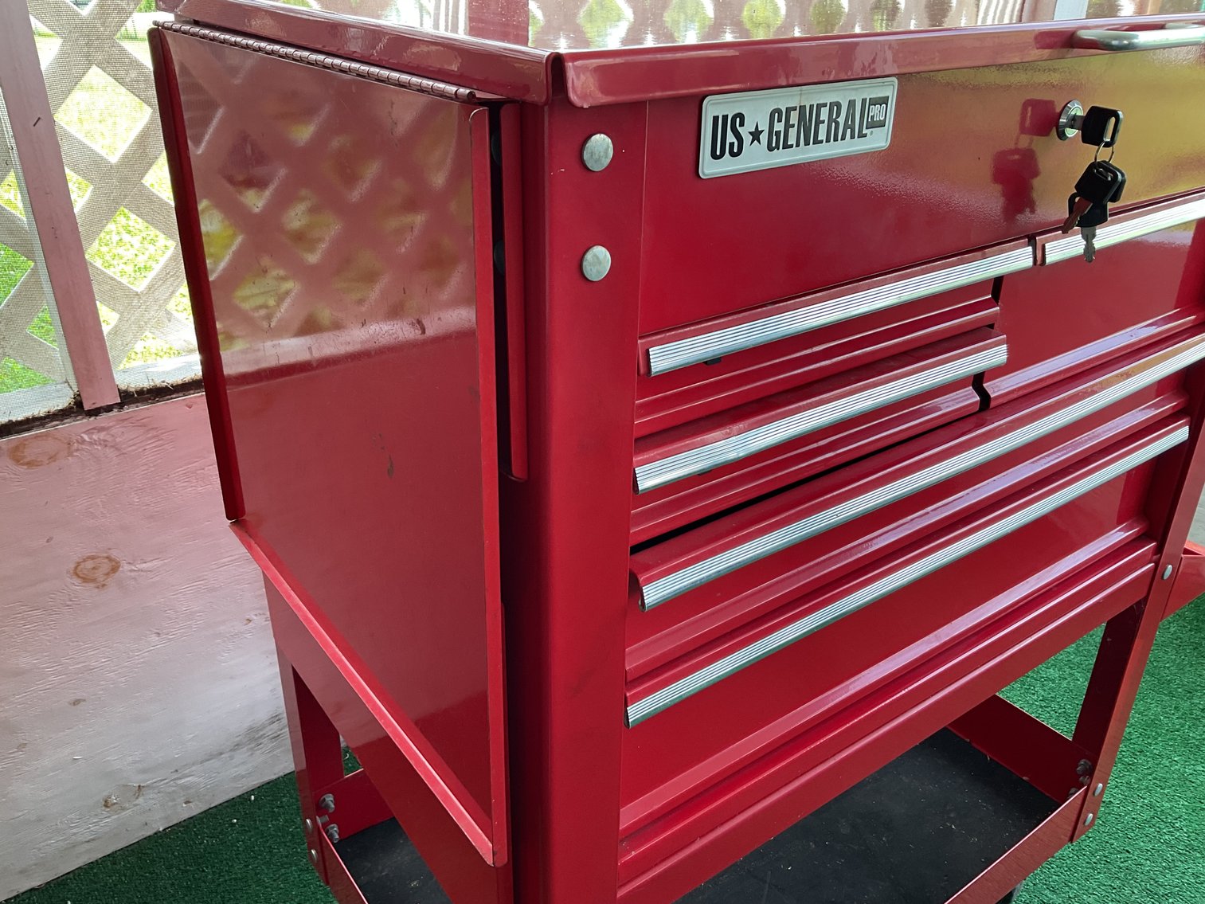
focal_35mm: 29
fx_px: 1010
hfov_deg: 61.7
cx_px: 602
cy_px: 452
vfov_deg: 48.2
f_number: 1.8
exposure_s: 1/60
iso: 40
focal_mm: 3
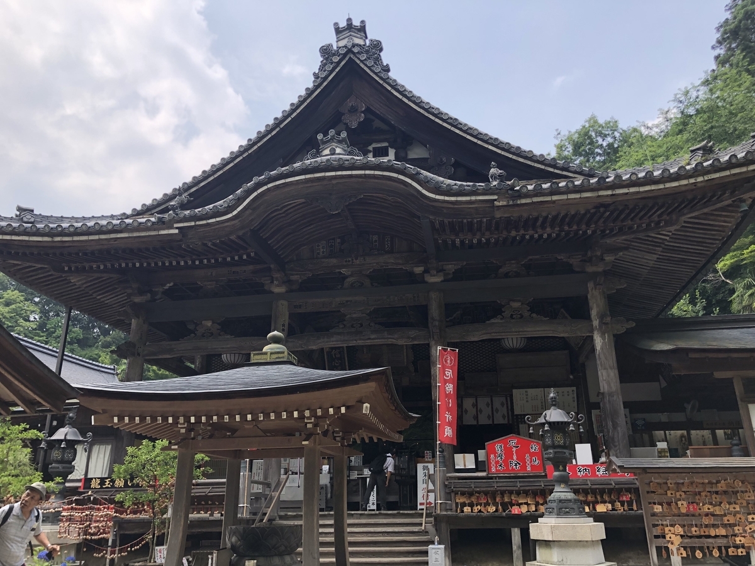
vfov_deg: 49.7
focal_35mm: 28
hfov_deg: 63.4
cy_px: 283
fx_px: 611
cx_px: 378
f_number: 1.8
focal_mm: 4
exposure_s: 1/666
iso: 20
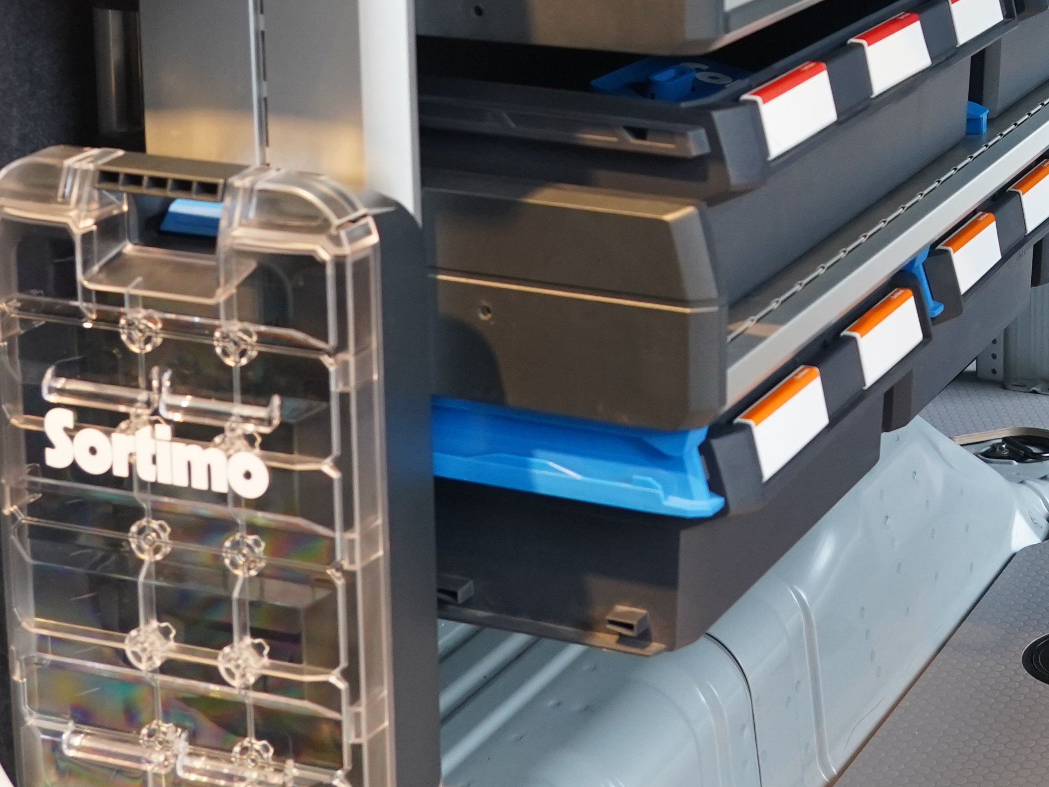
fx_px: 2152
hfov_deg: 25.5
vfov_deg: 19.6
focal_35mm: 71
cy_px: -138
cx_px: 1142
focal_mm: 24
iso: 2000
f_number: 4.5
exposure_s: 1/60
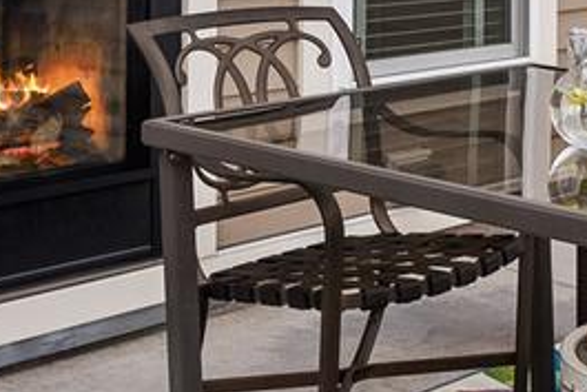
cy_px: -134
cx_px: 587
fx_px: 1419
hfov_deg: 22.5
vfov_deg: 14.9
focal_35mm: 87
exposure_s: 1/100
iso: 200
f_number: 6.3
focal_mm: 16
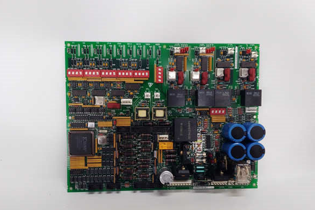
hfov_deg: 63.7
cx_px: 157
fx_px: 254
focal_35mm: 29
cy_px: 118
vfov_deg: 44.9
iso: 128
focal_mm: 3.79
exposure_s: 1/33
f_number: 2
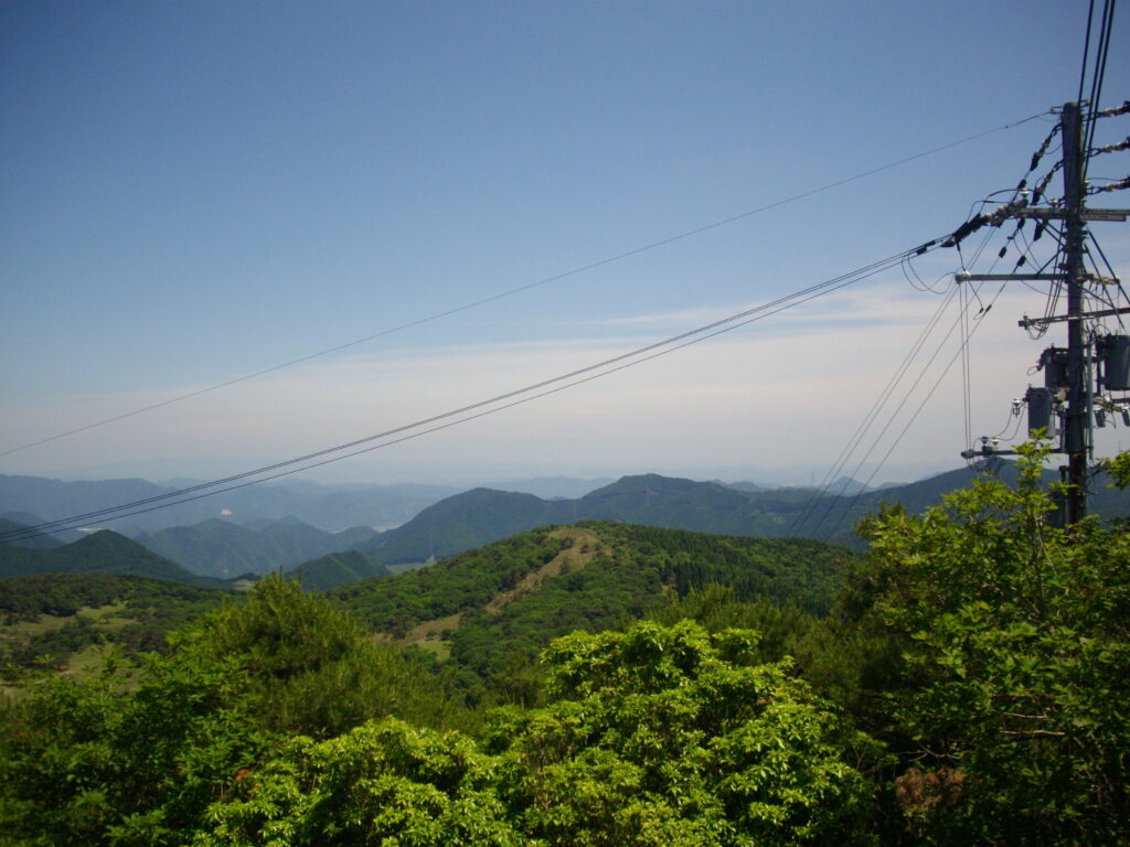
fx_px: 1208
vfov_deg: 38.7
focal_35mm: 37
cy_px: 424
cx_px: 565
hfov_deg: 50.1
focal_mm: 6.2
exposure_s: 1/500
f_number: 5.6
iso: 100
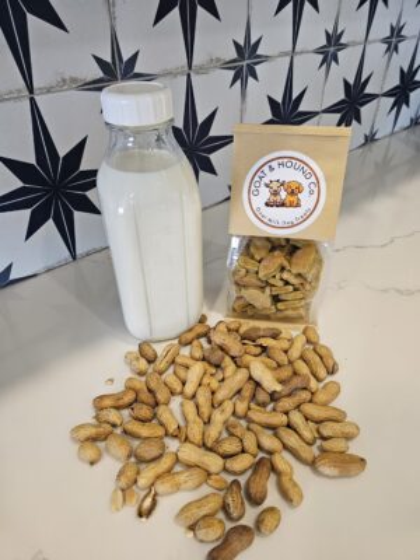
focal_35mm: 23
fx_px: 372
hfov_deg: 58.9
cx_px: 210
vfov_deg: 73.9
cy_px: 280
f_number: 1.7
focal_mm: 6.3
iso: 320
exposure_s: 1/120
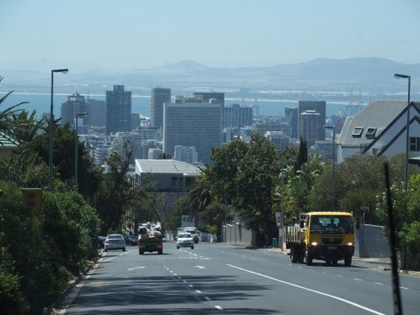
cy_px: 158
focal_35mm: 124
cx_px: 210
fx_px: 1505
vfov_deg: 12.0
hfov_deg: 15.9
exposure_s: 1/1000
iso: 100
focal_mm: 26.2
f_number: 4
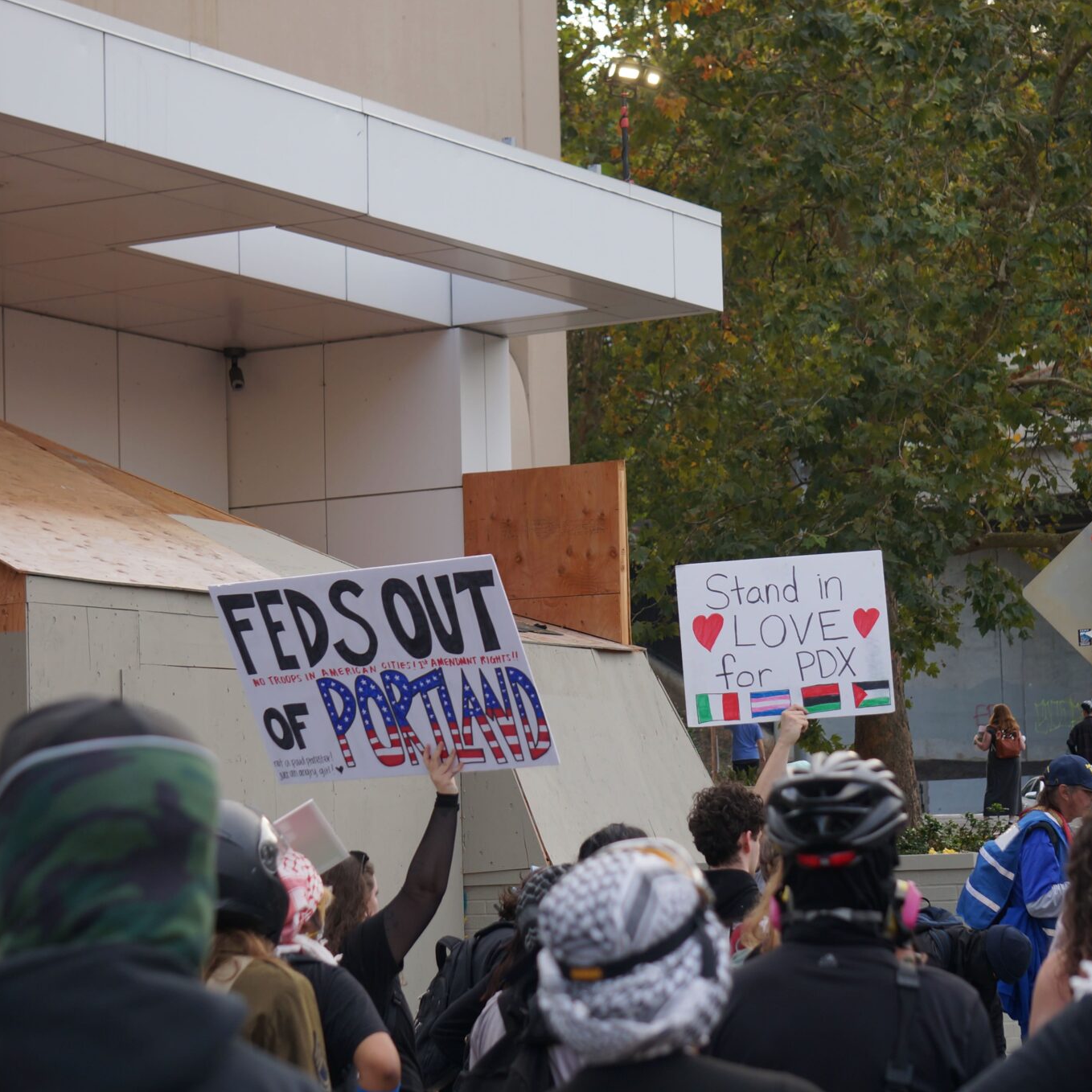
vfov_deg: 16.5
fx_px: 3770
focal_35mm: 106
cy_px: 546
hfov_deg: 16.5
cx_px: 524
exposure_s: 1/160
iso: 100
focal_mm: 55
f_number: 4.5
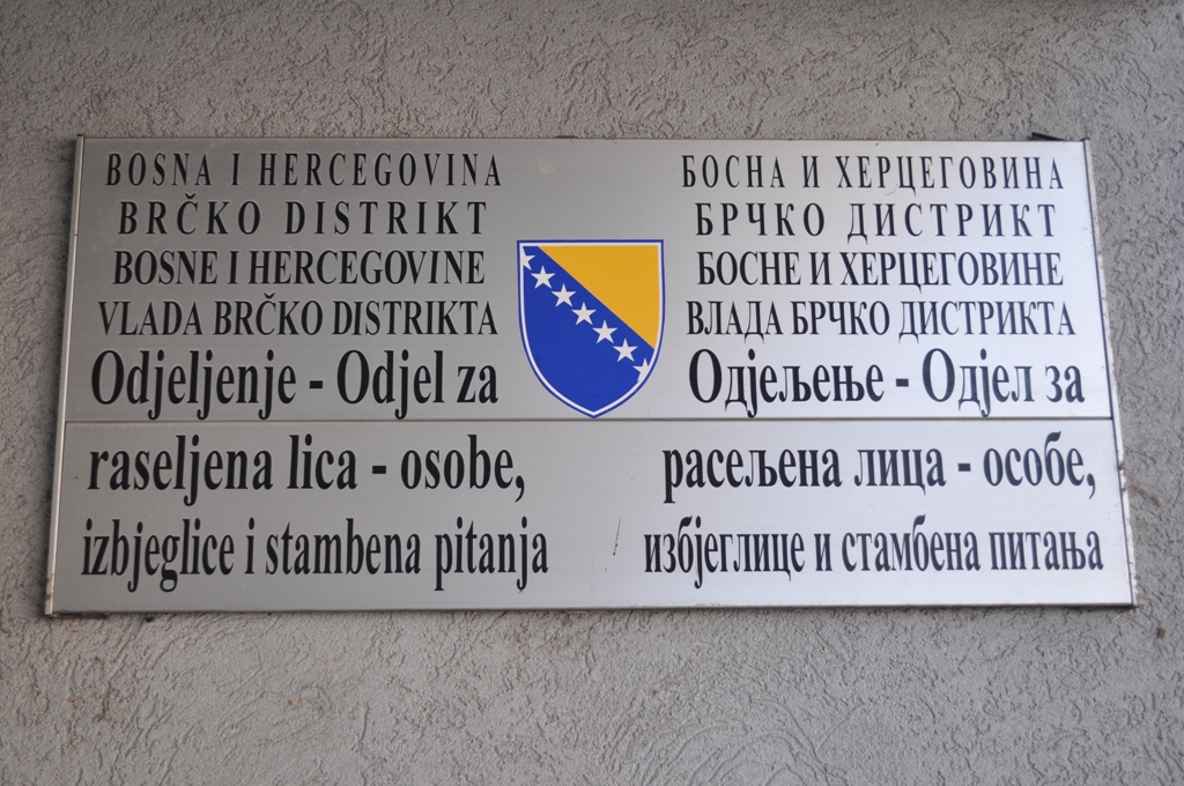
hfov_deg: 41.2
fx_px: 1577
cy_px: 393
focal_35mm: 48
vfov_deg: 28.0
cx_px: 592
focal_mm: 32
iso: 200
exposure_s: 1/125
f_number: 5.6
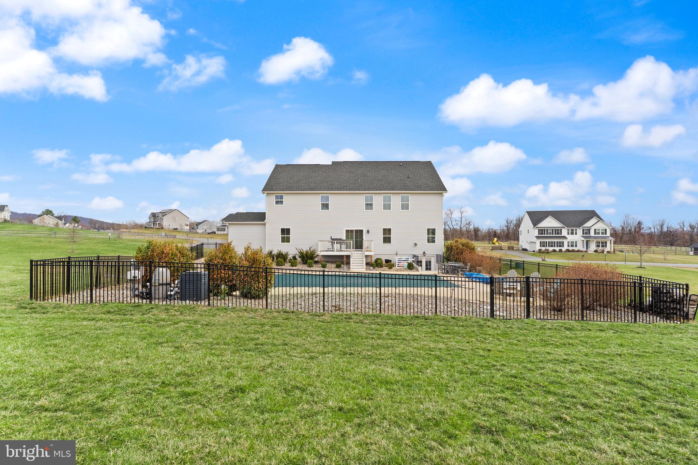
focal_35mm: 16
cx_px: 349
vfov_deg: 72.0
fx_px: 320
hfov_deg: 95.0
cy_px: 232
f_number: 8
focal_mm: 16.5
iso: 800
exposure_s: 1/350
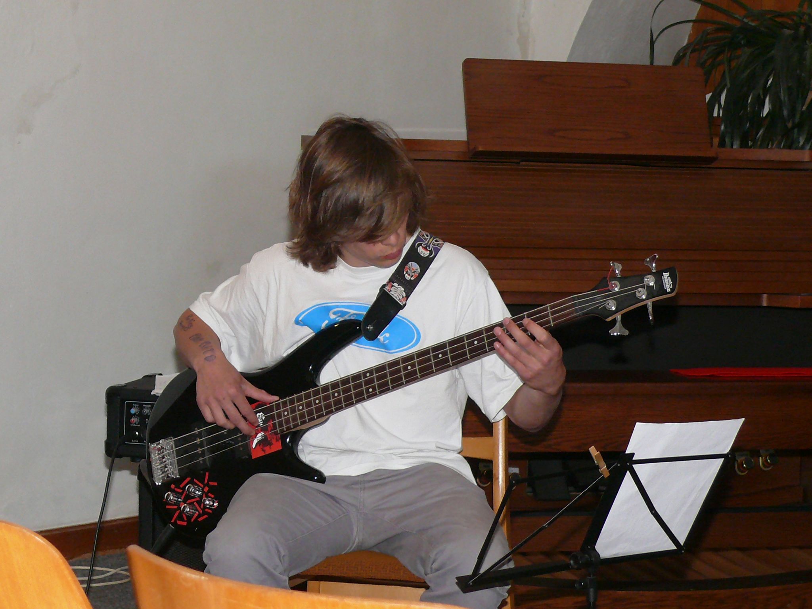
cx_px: 406
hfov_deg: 18.7
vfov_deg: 14.1
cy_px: 304
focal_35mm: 105
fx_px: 2463
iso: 200
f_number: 3.2
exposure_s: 1/125
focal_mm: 13.7
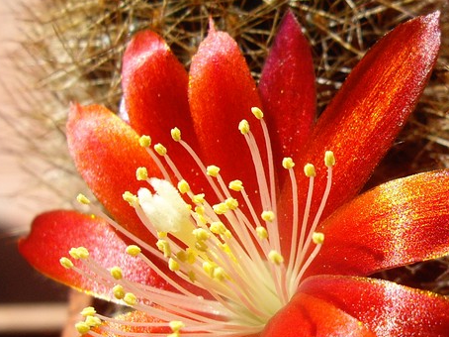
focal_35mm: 67
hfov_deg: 28.7
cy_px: 289
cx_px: 319
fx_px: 869
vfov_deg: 21.5
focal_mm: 7.9
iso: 64
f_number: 8
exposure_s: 1/125
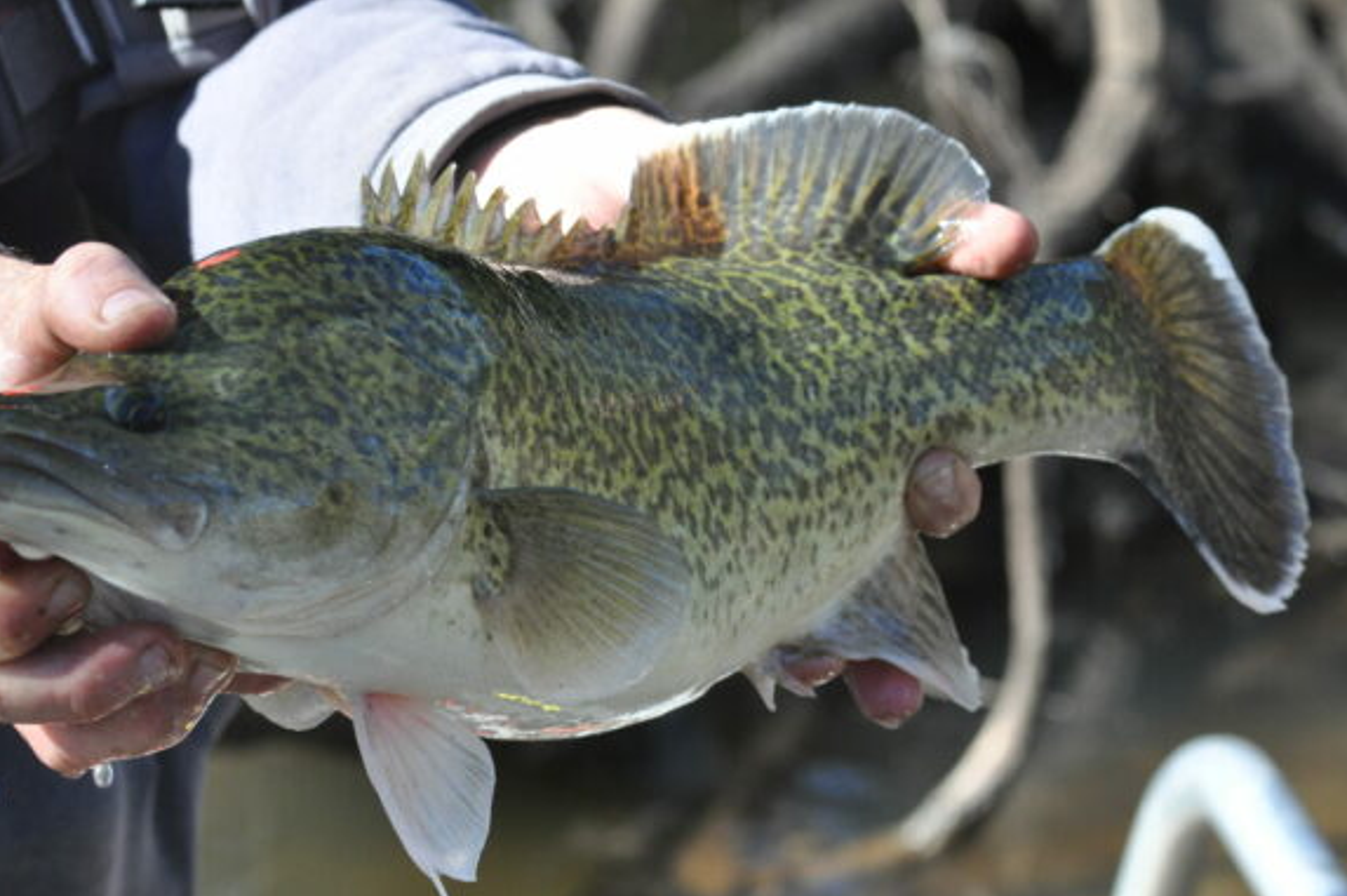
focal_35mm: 179
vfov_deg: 7.7
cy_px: 506
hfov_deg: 11.5
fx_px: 6675
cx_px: 628
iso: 800
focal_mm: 105
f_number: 10
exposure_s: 1/400
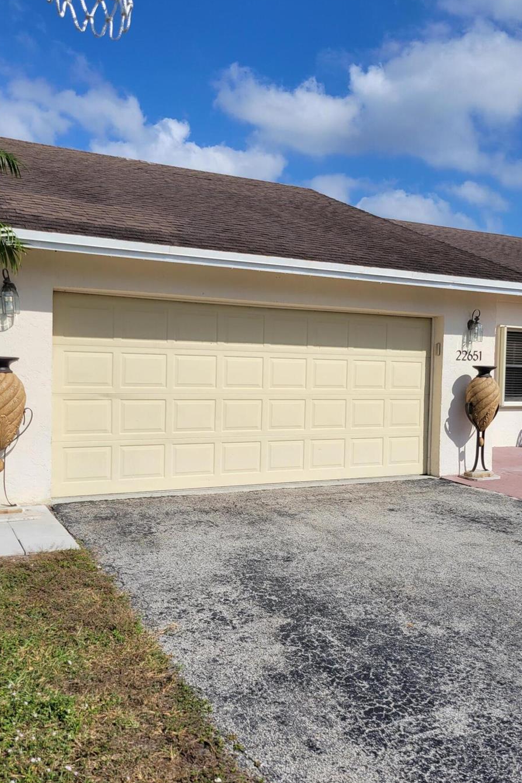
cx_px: 294
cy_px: 393
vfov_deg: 60.3
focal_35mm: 31
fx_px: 674
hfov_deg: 42.2
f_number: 1.8
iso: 40
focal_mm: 5.4
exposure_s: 1/5343
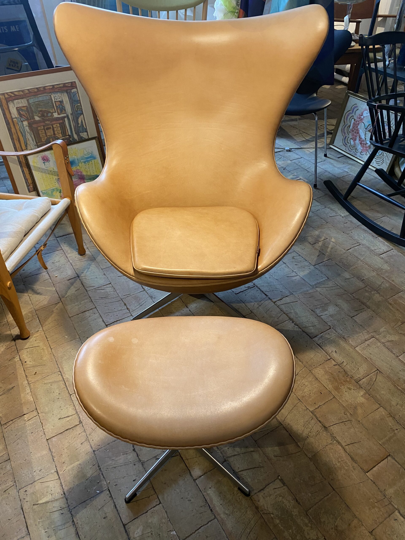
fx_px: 406
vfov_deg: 67.3
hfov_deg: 53.1
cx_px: 202
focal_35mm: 26
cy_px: 270
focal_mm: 4.25
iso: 160
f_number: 1.8
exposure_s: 1/50
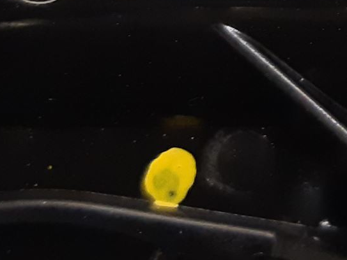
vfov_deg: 14.1
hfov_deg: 18.5
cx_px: 463
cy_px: -131
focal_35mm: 98
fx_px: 983
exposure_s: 1/33
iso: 200
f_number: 1.7
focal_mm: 3.93
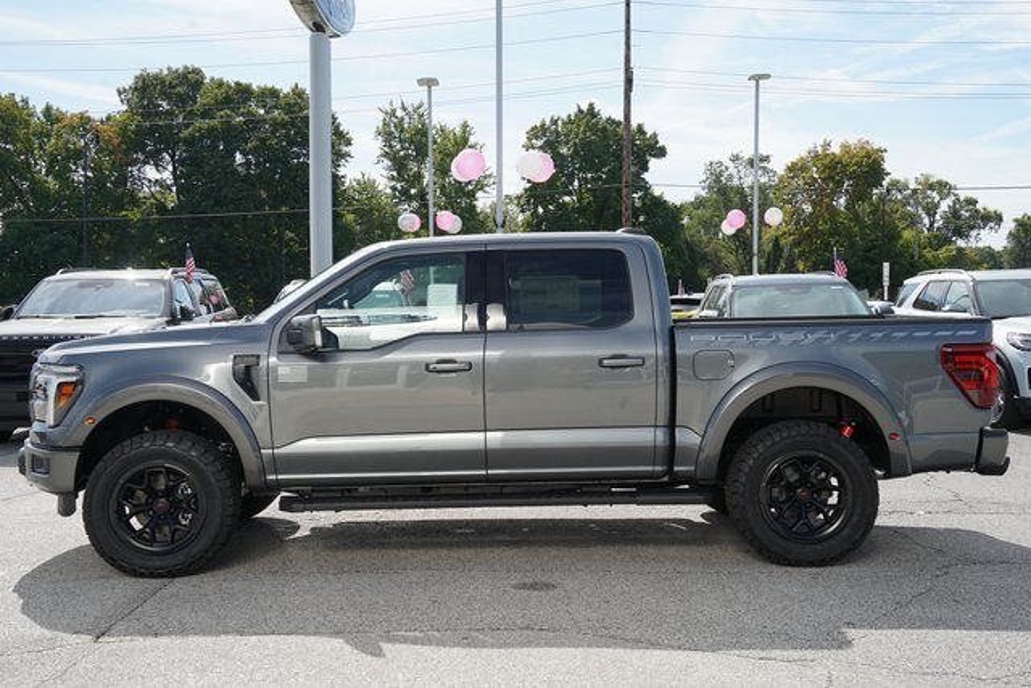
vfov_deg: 31.2
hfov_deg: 45.4
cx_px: 516
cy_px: 344
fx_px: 1232
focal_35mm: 43
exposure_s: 1/100
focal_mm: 43
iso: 100
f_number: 13
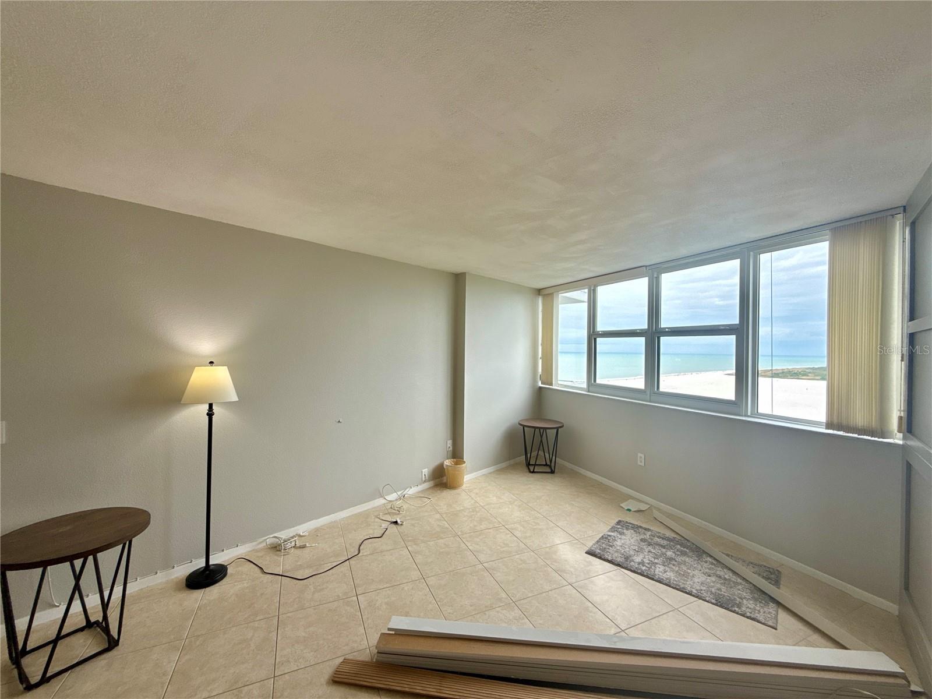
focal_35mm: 14
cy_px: 350
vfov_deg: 85.7
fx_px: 377
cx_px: 466
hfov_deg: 102.1
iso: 64
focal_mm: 2.22
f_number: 2.2
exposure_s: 1/184
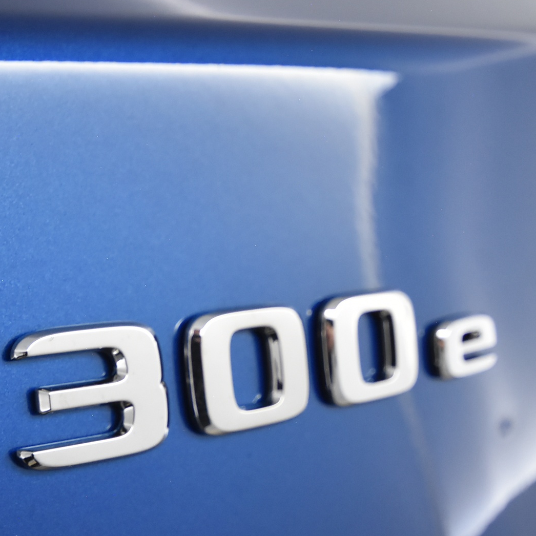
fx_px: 1069
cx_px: 154
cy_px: 388
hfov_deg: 27.9
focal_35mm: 61
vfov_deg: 27.8
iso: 1800
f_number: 5.6
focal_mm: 20
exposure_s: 1/60
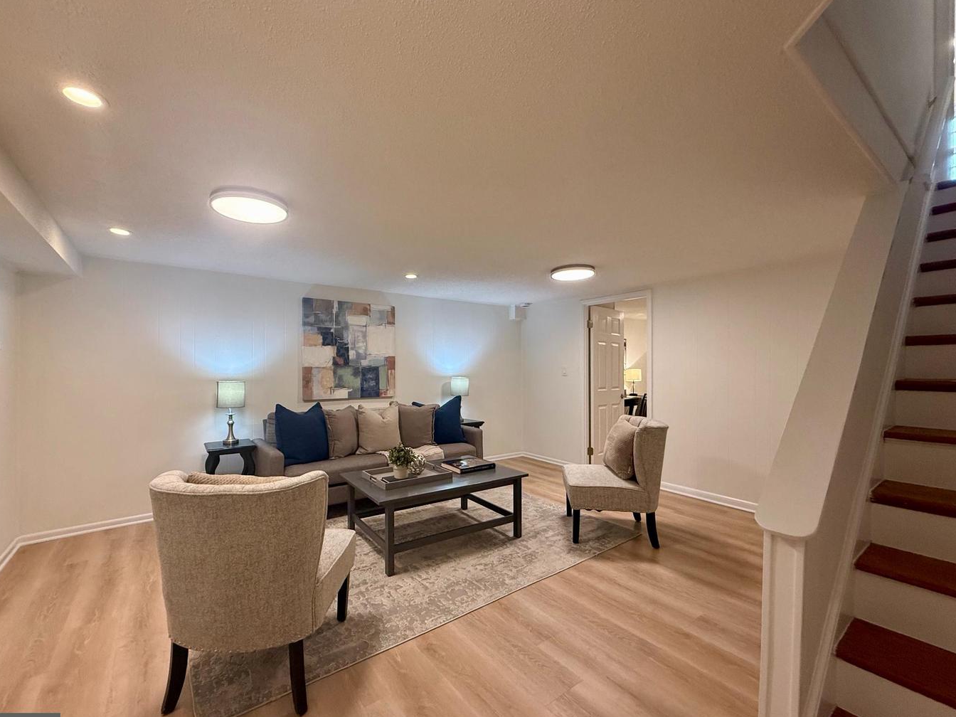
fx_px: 414
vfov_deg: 81.7
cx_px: 447
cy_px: 370
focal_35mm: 15
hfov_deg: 98.0
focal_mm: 2.22
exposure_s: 1/120
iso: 320
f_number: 2.2
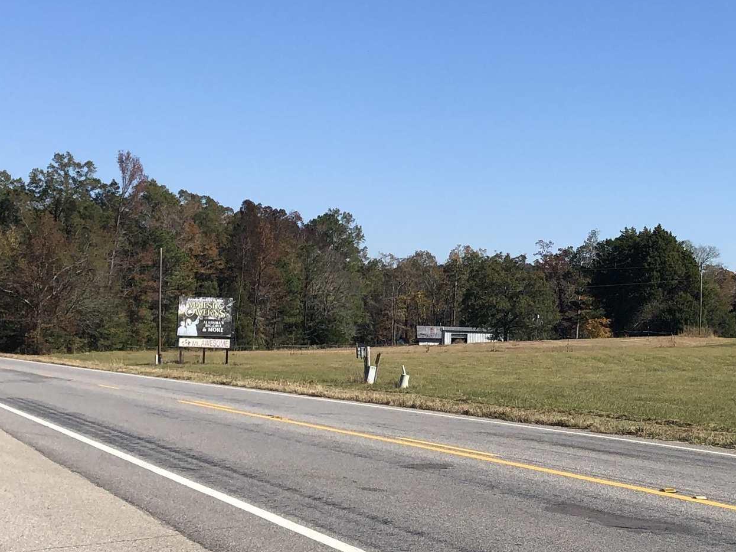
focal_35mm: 69
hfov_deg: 27.6
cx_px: 591
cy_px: 262
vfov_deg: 21.3
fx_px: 1467
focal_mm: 3.99
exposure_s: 1/2315
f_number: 1.8
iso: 20
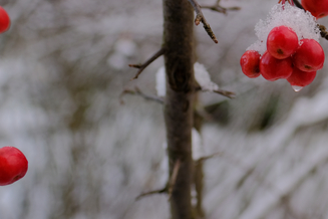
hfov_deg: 38.9
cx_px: 297
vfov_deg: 28.5
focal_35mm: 47
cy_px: 83
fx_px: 428
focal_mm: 16
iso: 160
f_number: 2.2
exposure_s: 1/210
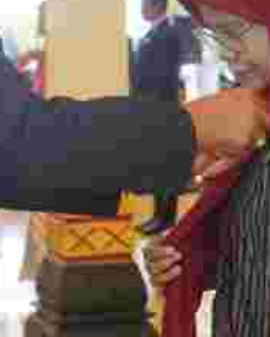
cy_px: 85
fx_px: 1337
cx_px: 48
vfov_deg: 14.3
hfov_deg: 11.5
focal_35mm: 134
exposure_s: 1/200
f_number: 4
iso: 800
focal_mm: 31
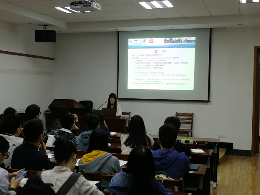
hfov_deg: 42.1
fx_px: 338
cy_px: 98
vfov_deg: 32.2
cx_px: 130
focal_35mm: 45
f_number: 4
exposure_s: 1/33.3
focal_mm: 3.95
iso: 200
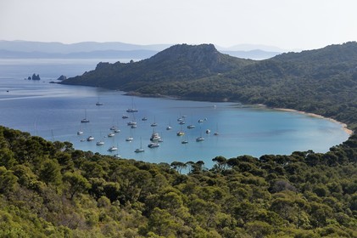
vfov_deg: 19.4
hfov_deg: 28.9
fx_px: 694
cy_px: 119
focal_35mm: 70
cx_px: 178
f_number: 11
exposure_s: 1/640
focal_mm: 70
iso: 320
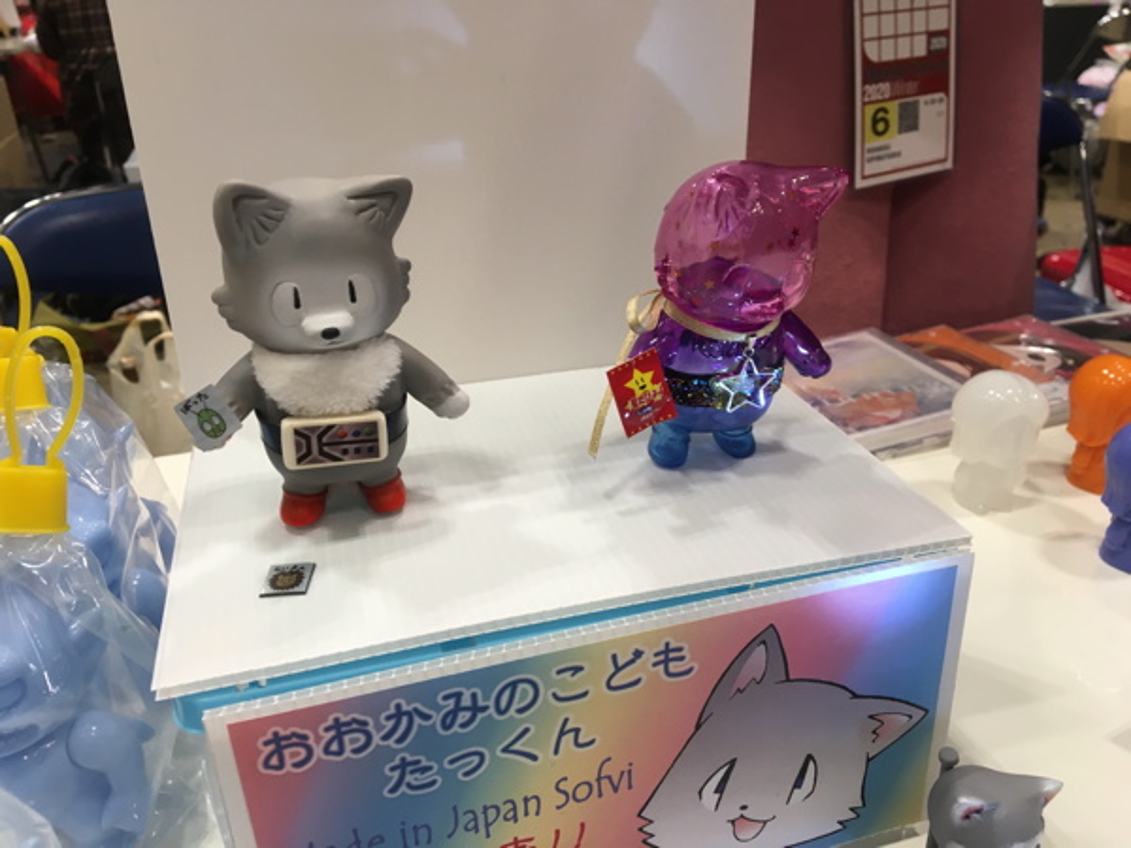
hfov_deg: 61.7
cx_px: 566
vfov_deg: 48.2
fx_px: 948
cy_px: 424
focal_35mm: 29
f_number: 2.2
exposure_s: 1/33
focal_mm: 4.15
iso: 80
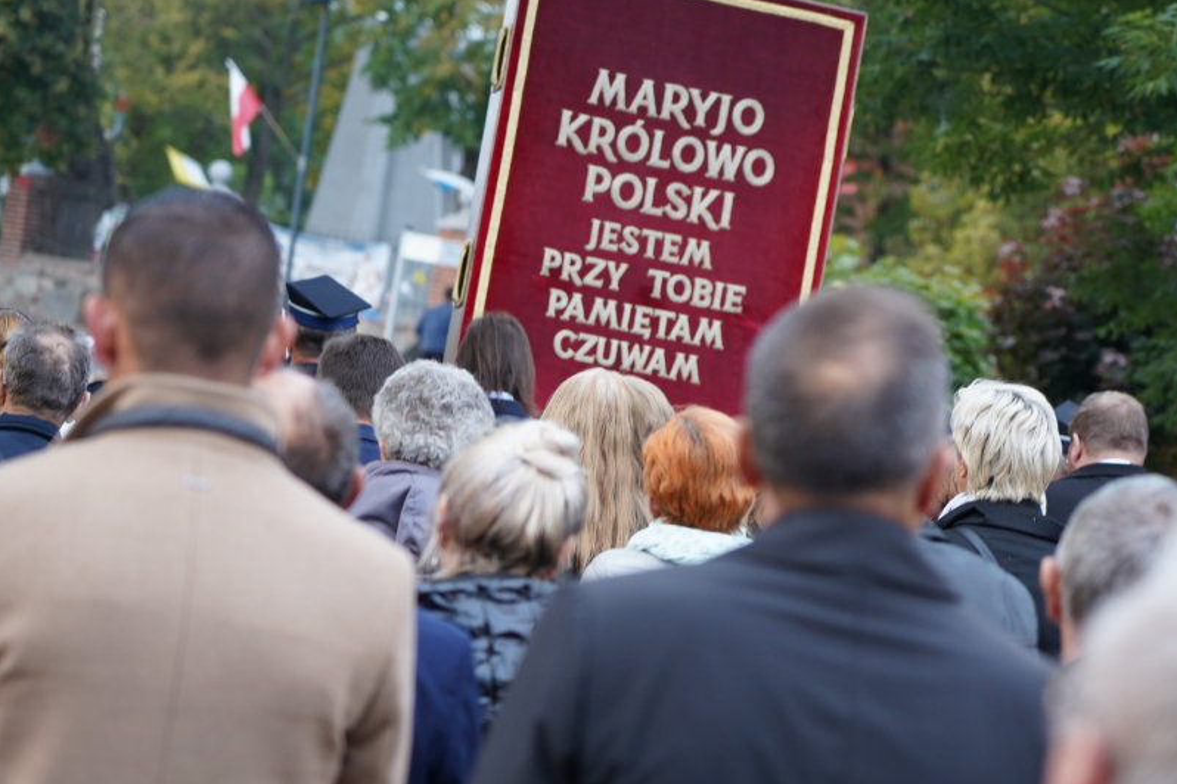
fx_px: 5590
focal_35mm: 171
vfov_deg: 8.0
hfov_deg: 12.0
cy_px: 375
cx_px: 686
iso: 800
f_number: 4
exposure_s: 1/160
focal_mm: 105
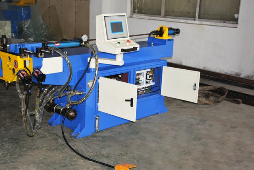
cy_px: 85
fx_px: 381
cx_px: 115
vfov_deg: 25.1
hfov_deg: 36.8
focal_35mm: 54
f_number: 4
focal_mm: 30
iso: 1250
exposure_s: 1/60
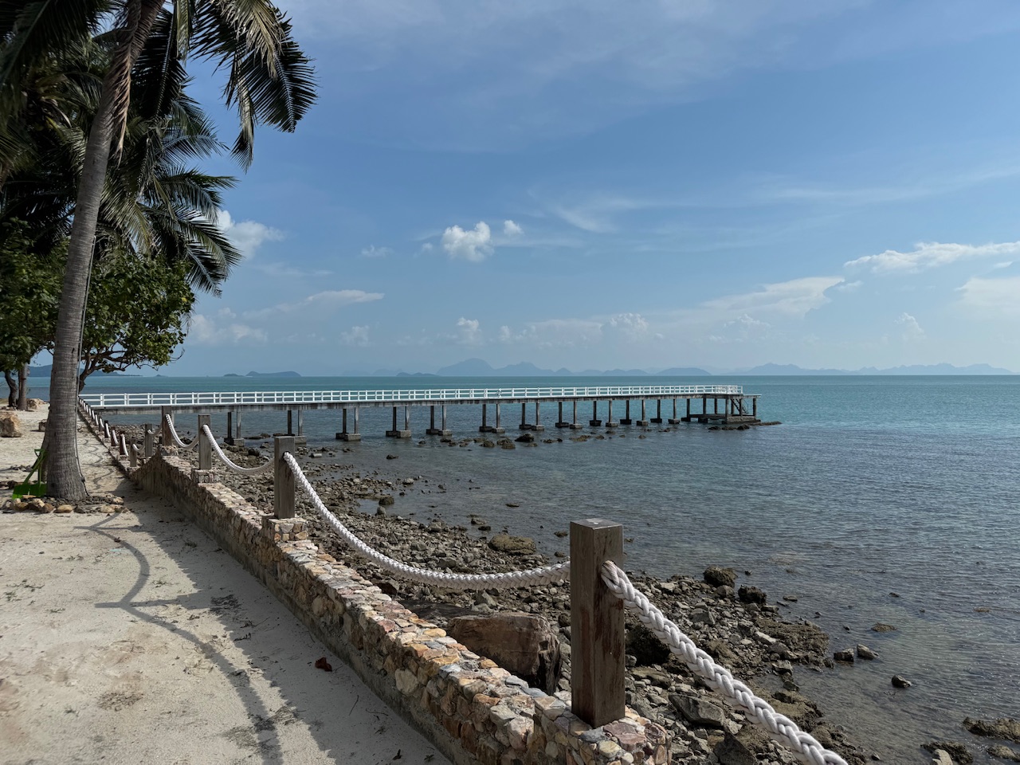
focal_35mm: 24
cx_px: 510
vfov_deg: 56.8
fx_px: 707
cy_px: 382
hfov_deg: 71.6
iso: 80
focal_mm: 6.76
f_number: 1.78
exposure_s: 1/9009
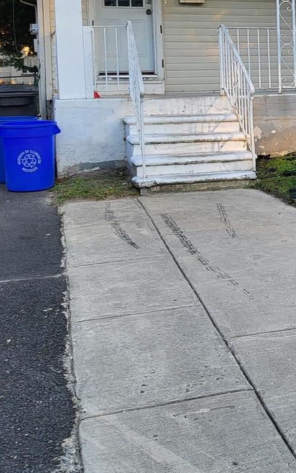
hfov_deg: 21.0
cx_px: 323
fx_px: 761
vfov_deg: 34.0
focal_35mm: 59
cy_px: 136
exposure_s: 1/287
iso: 40
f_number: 1.8
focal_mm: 5
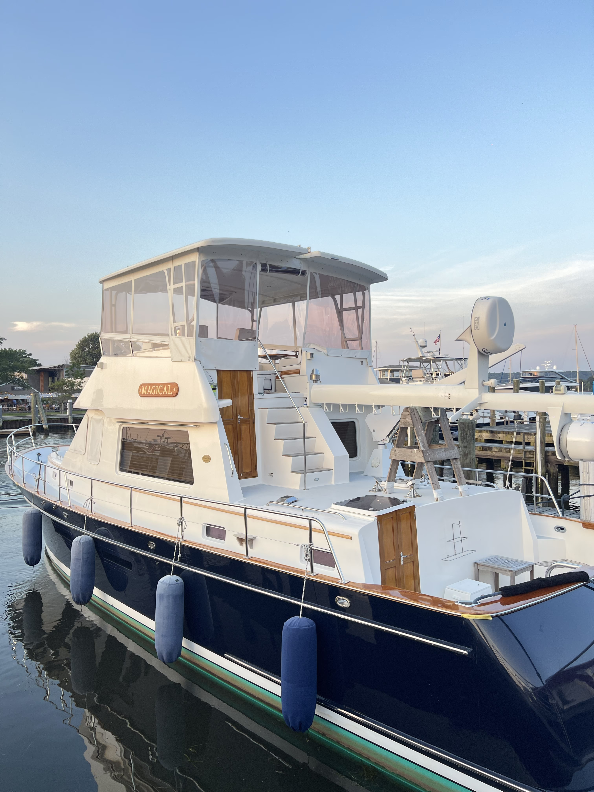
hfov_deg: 53.1
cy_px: 396
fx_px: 595
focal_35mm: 26
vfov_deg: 67.3
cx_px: 297
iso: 40
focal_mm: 5.7
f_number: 1.5
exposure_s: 1/121
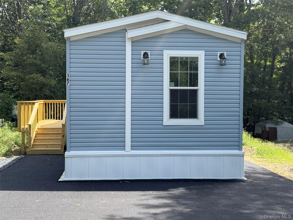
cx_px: 146
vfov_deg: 30.3
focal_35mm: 48
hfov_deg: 39.7
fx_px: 406
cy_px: 110
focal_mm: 6.76
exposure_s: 1/928
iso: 64
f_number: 1.78
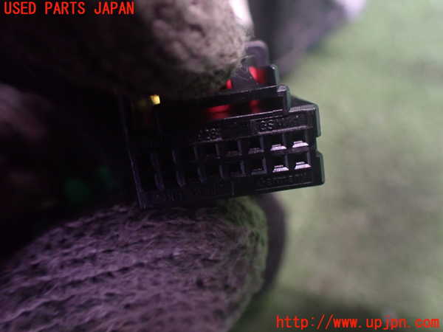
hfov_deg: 60.0
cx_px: 222
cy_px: 166
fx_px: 384
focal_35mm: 30
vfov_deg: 46.8
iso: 800
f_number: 2.3
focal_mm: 5.4
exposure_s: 1/30
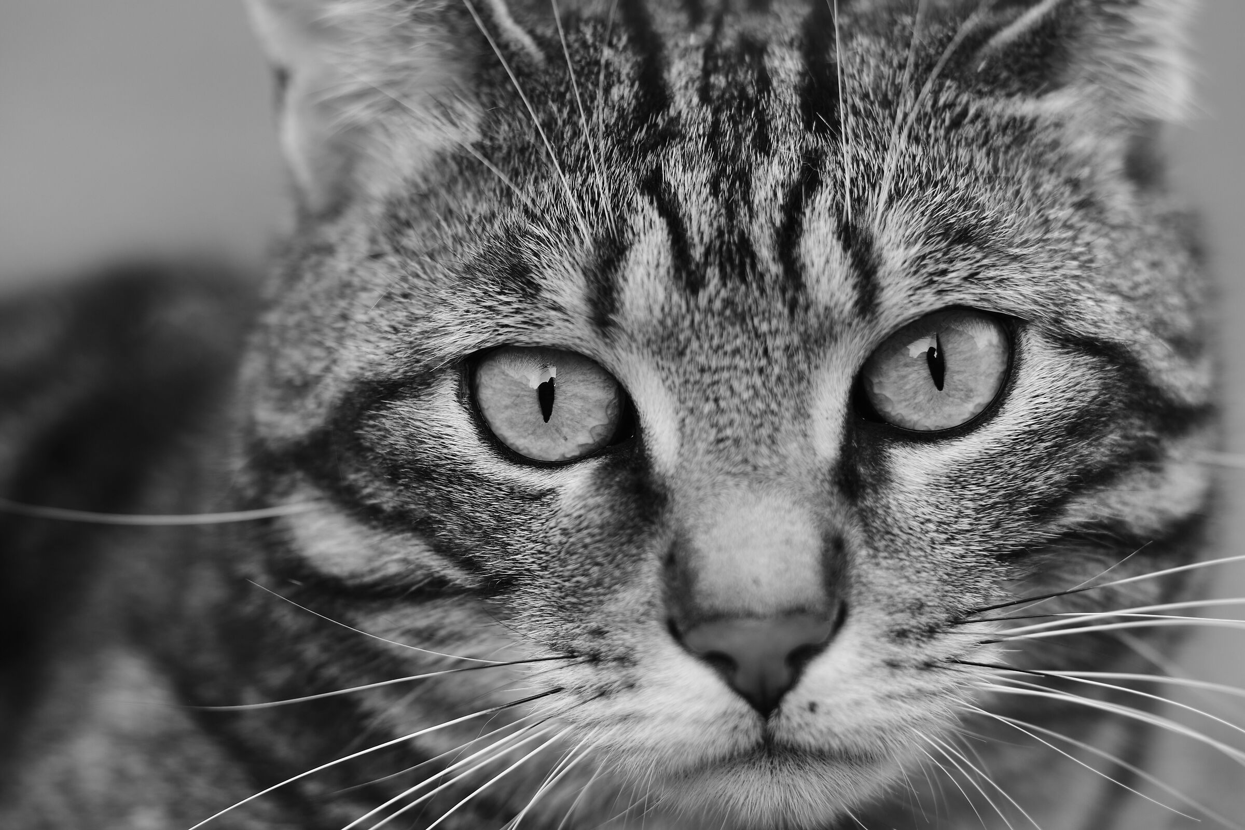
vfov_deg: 10.2
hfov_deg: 15.2
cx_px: 622
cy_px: 415
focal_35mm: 135
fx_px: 4668
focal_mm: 90
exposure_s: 1/100
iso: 200
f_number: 2.8
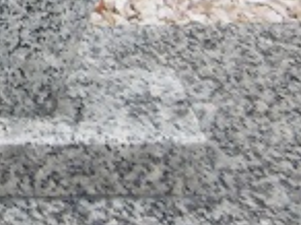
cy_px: -275
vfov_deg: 6.1
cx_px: -499
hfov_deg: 7.6
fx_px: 2049
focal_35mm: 236
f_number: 3.8
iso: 100
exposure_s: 1/250
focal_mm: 7.7
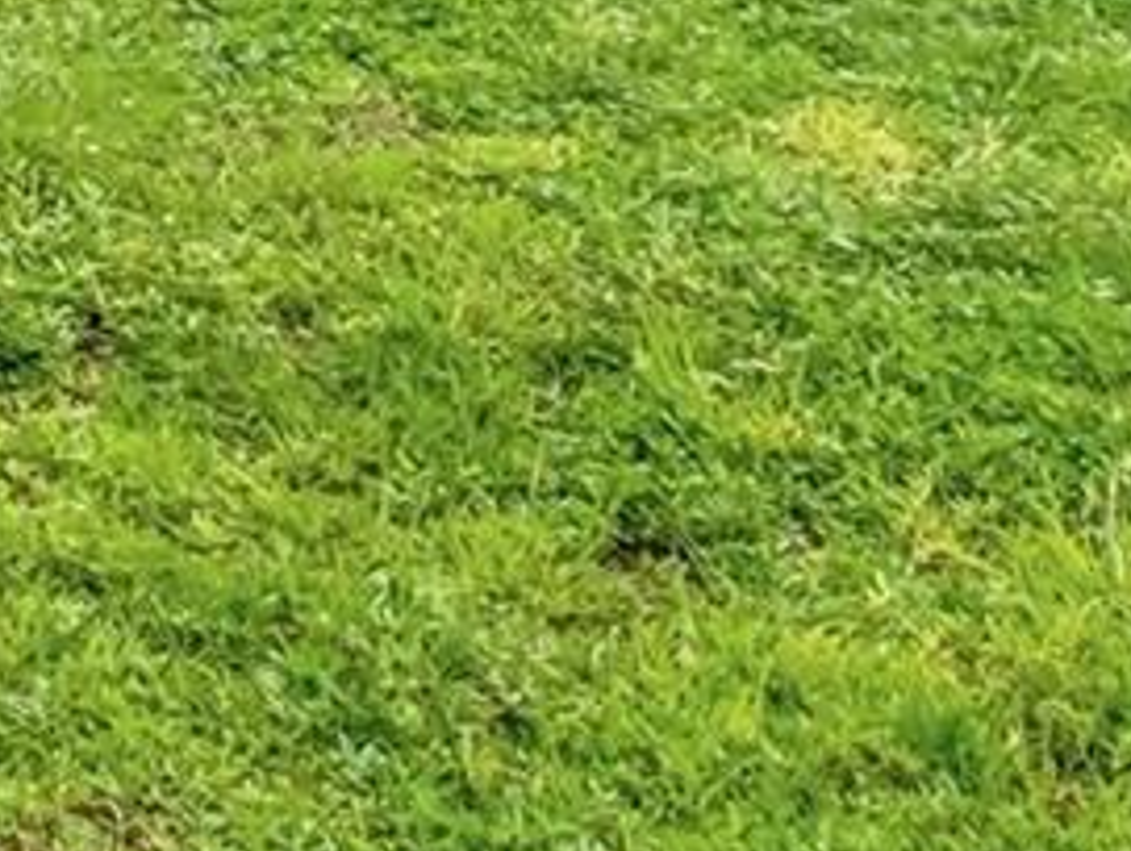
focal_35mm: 85
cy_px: -609
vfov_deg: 15.4
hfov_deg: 20.4
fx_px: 2781
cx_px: -451
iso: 640
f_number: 8
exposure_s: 1/640
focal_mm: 10
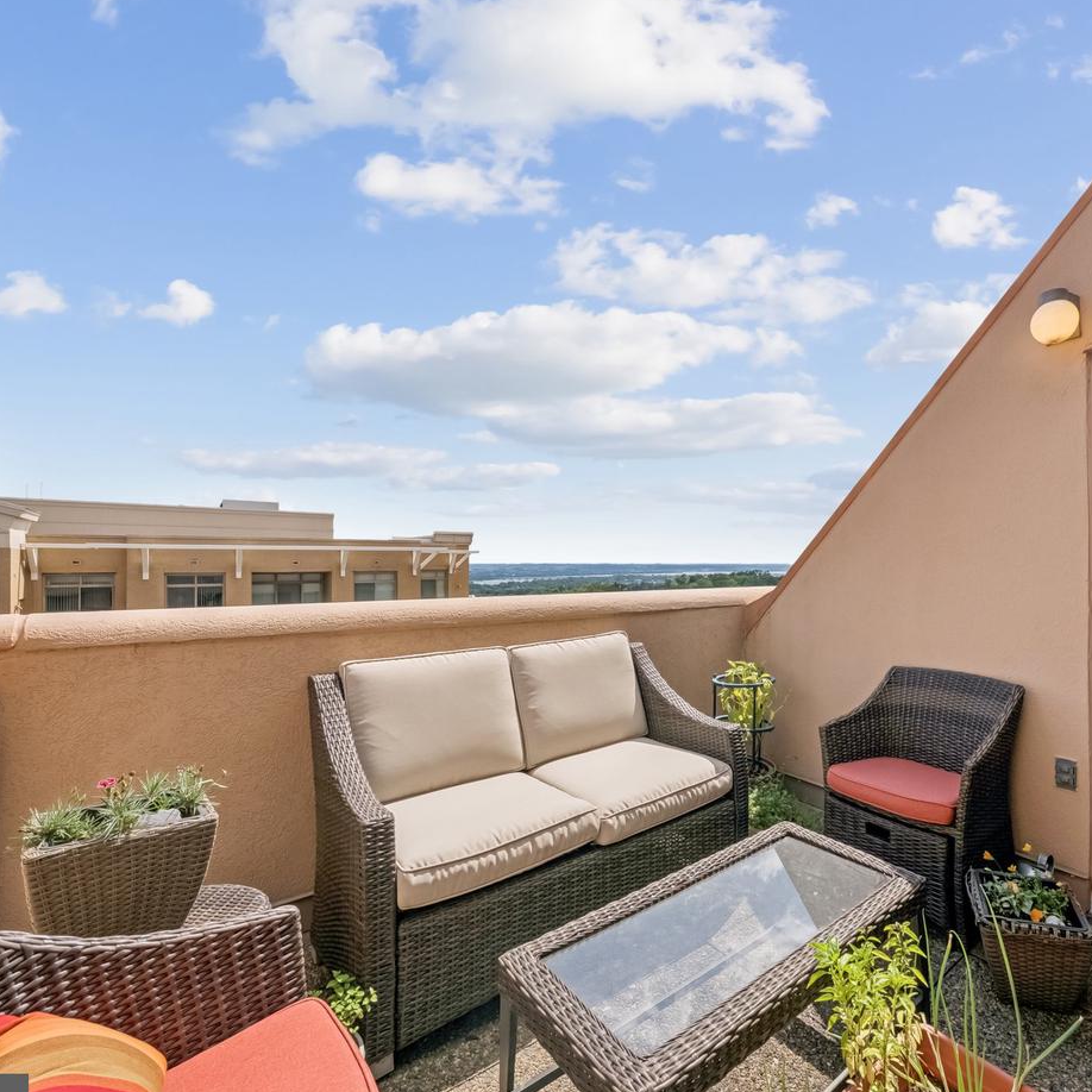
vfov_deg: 87.4
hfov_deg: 85.3
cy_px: 563
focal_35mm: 16
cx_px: 699
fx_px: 571
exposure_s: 1/200
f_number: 10
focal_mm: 12
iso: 80
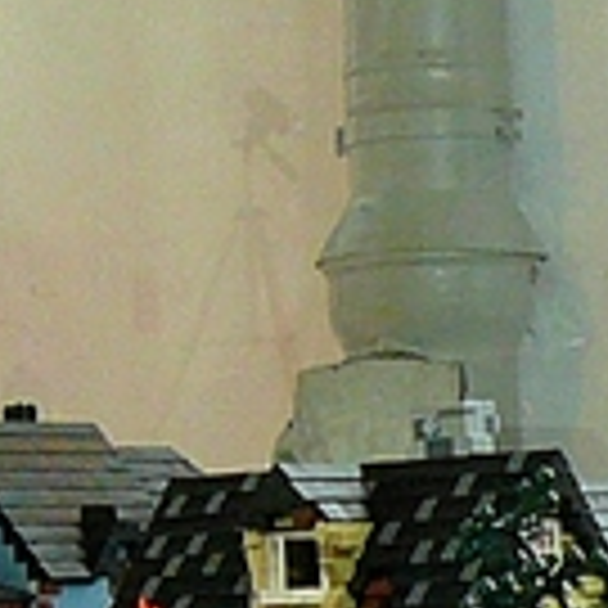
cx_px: 122
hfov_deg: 8.2
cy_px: 982
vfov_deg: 8.0
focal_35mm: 214
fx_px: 4253
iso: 200
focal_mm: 5.2
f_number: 2.8
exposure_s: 1/8
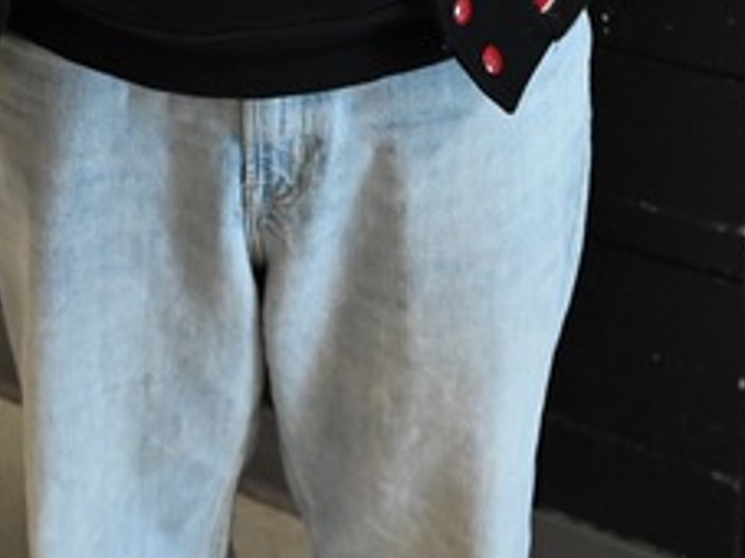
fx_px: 1398
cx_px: 289
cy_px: -481
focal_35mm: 65
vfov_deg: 17.6
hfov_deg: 29.7
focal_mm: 15
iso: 2000
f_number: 2.8
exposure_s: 1/160
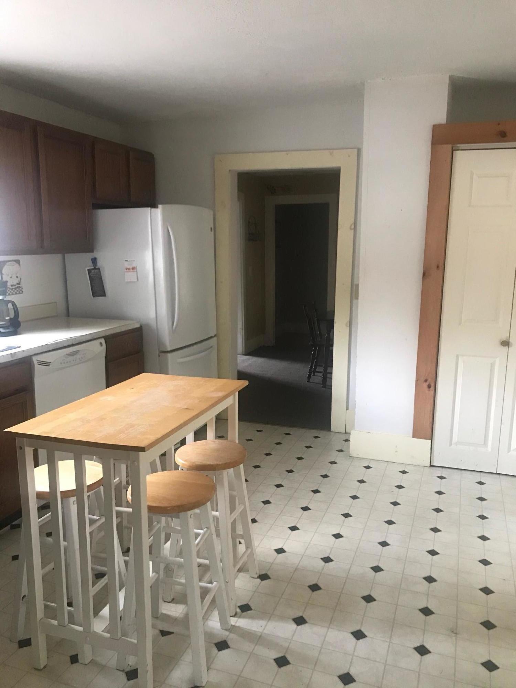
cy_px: 344
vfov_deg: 63.4
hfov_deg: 49.7
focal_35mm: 28
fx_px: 557
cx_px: 258
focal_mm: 3.99
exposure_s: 1/15
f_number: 1.8
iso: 50
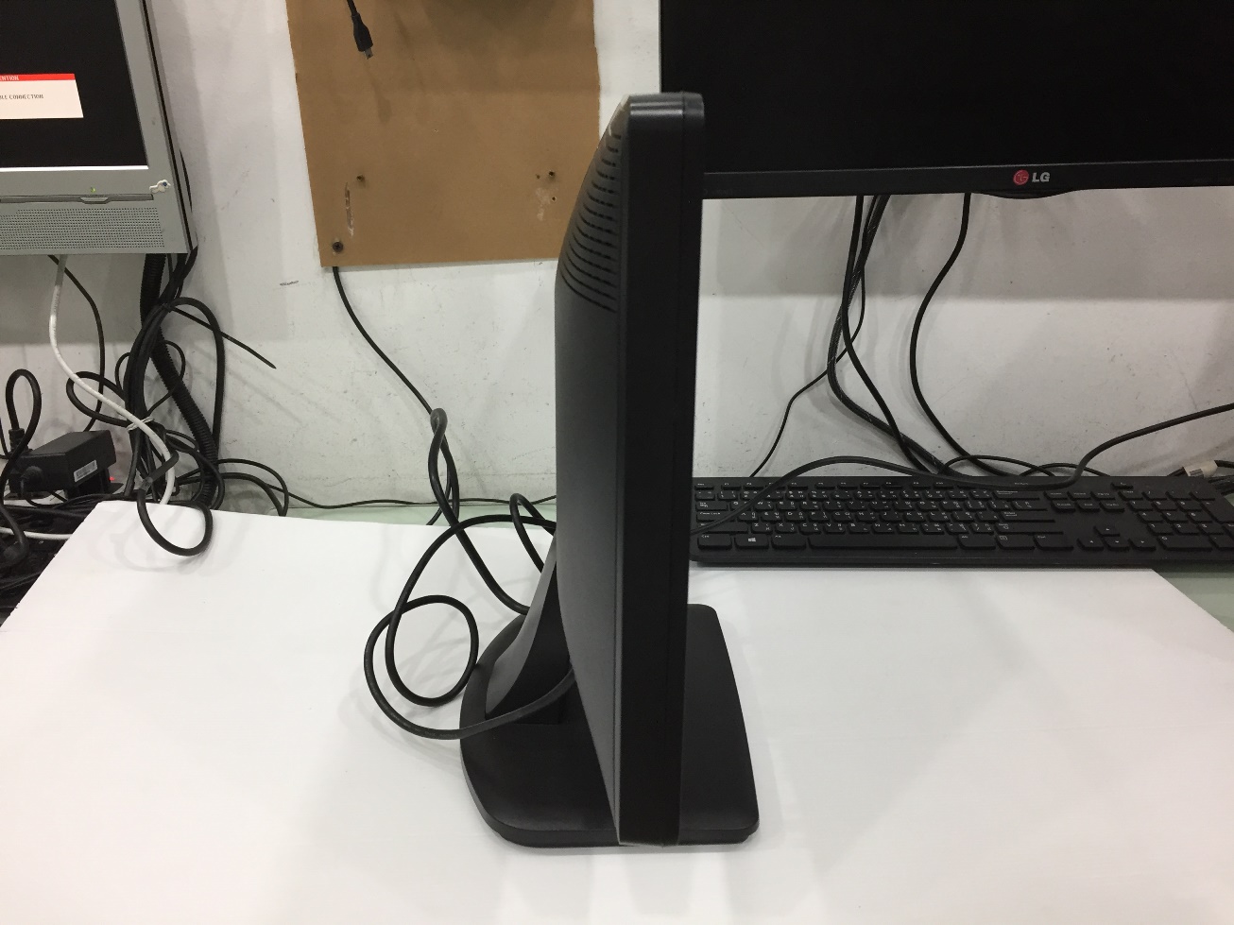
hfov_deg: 61.7
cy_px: 462
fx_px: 1034
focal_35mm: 29
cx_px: 617
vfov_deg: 48.2
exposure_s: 1/33
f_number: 2.2
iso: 64
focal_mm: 4.15
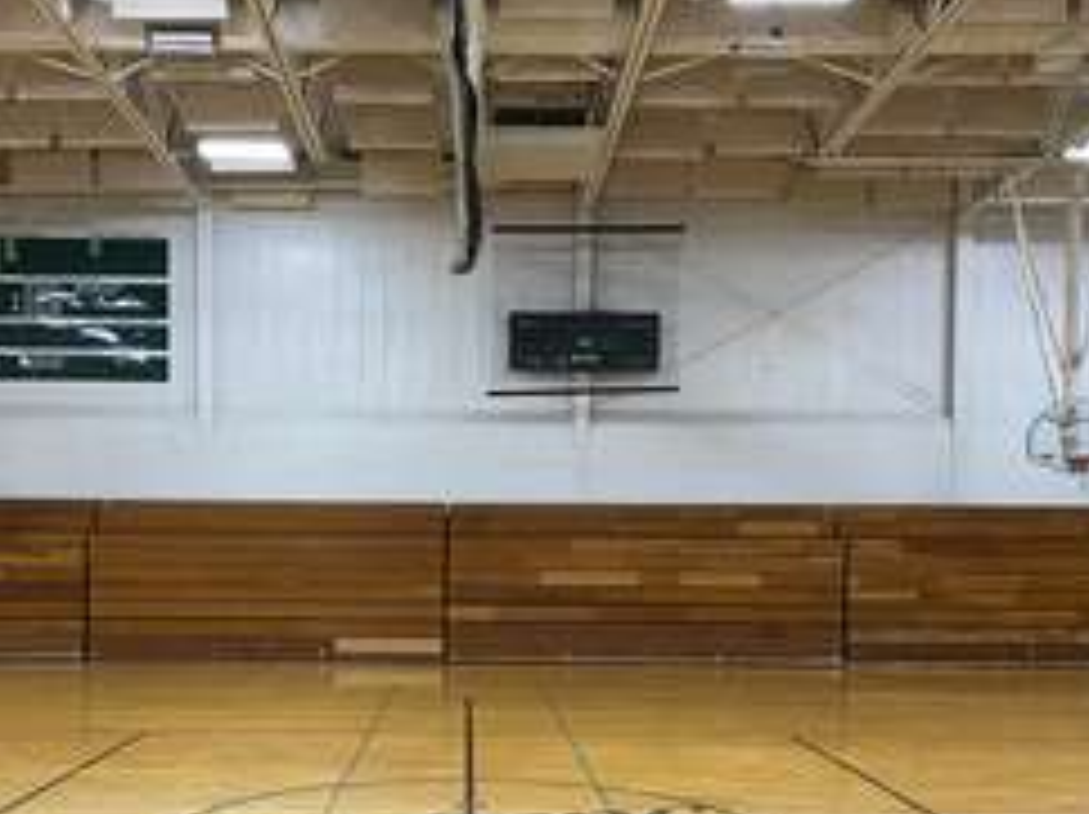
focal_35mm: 43
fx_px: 1351
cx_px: 464
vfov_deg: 32.8
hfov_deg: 43.8
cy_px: 625
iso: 200
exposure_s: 1/60
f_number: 1.8
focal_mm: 4.25
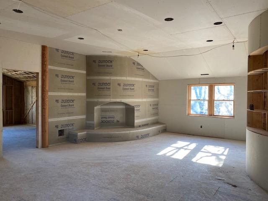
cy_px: 100
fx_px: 201
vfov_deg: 53.1
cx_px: 134
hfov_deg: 67.3
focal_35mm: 26
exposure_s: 1/121
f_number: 1.8
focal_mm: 4.25
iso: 125
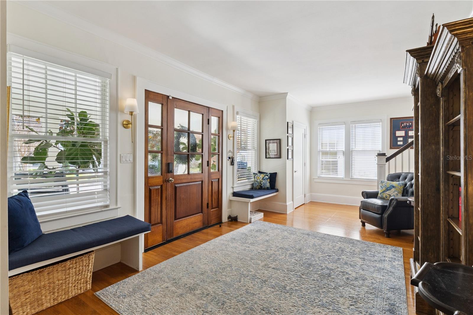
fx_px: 229
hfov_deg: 92.0
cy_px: 158
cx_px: 236
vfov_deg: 69.2
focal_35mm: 17
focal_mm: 11.6
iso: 400
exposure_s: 1/40
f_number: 9
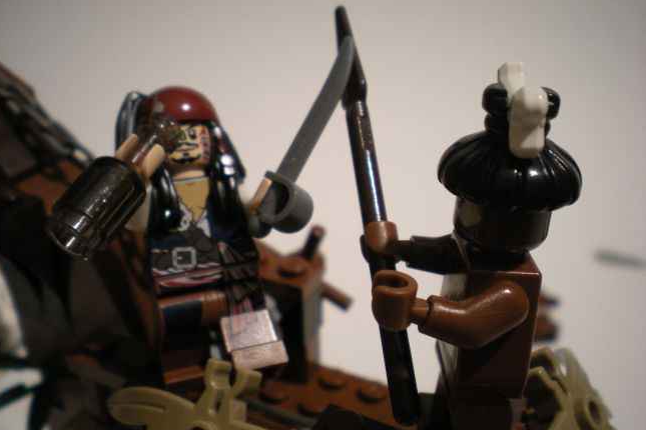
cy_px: 211
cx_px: 320
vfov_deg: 33.4
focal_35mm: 40
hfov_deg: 48.5
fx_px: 718
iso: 185
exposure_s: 1/59.8
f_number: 3.1
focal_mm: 6.3
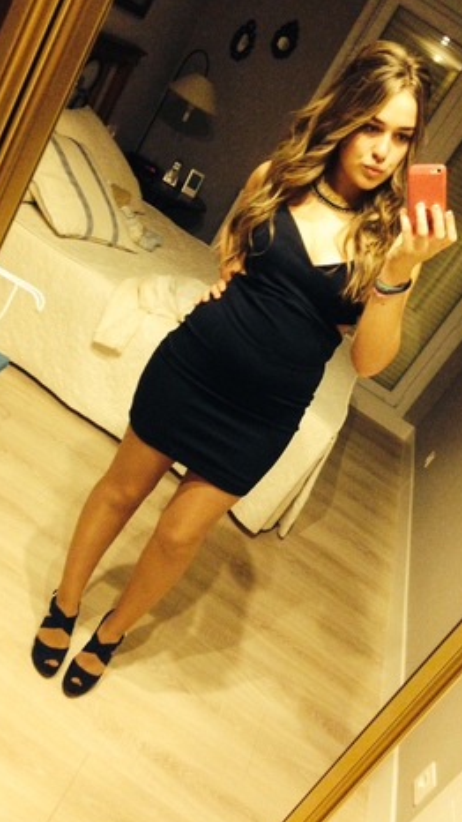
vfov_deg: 54.0
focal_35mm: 37
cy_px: 420
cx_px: 242
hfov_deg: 32.0
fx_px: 806
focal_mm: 4.12
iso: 400
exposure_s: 1/15
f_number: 2.4
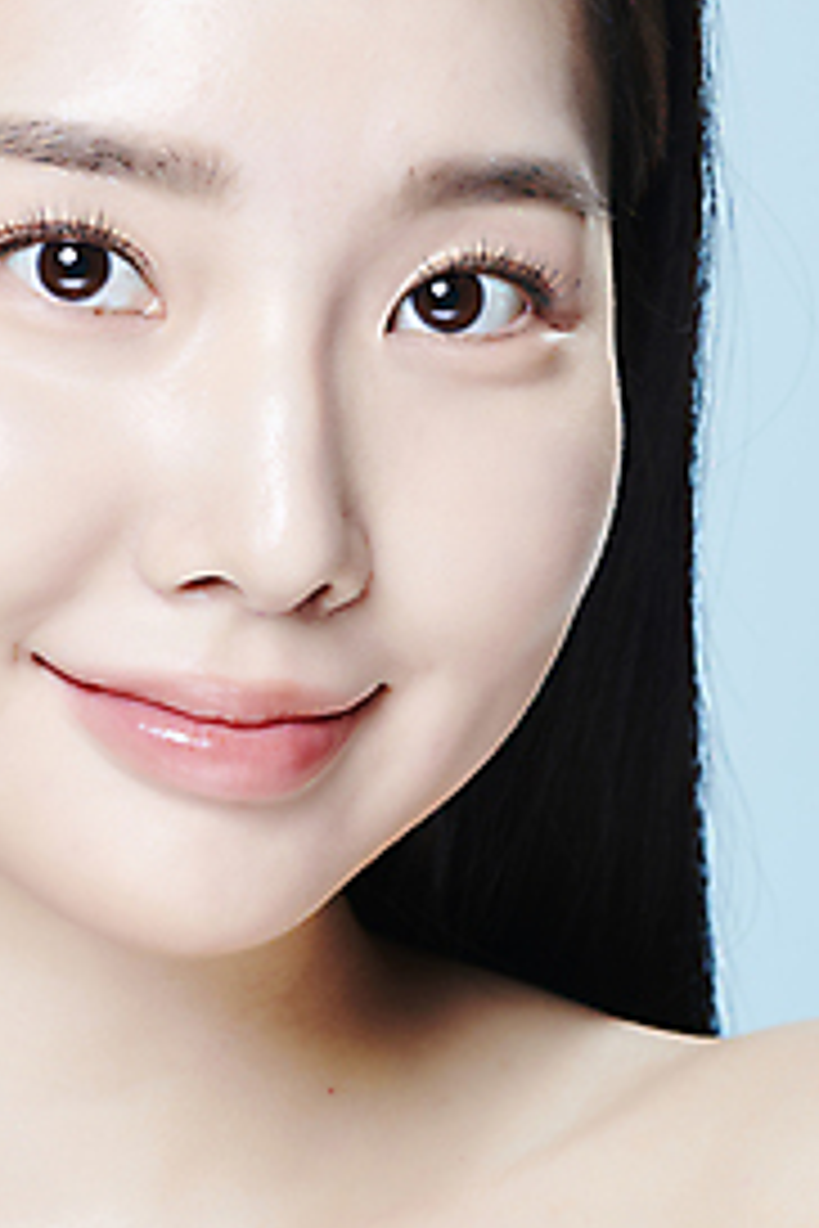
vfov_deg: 13.3
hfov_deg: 8.9
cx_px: 493
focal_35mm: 154
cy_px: 522
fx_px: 5255
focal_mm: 105
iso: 64
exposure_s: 1/125
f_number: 16
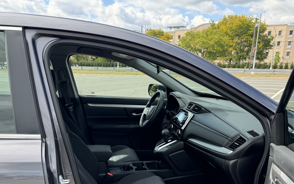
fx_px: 272
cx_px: 147
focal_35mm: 34
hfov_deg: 56.7
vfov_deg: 36.0
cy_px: 147
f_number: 1.78
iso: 80
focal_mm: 6.76
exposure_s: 1/853
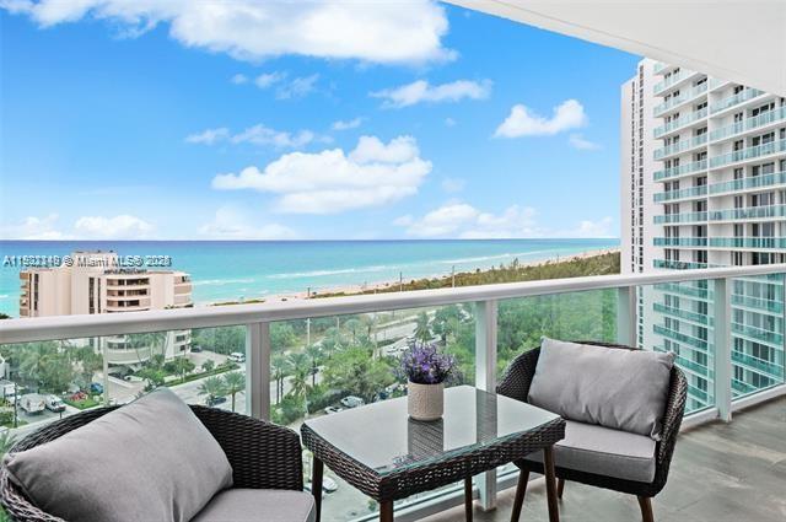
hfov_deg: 78.7
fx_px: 480
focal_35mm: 22
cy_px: 261
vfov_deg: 57.1
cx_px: 393
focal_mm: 22
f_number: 8
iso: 200
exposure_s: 1/160
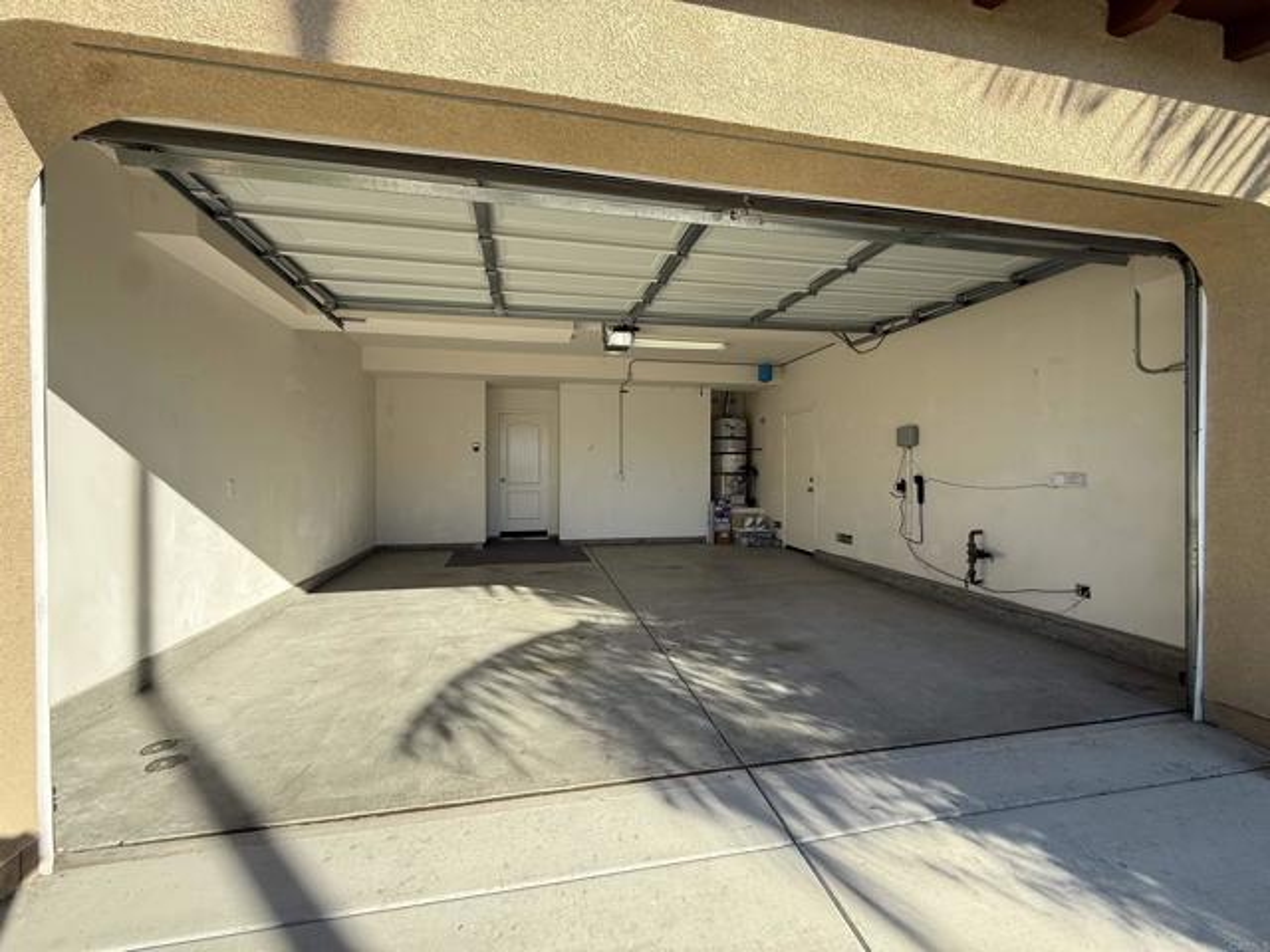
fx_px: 514
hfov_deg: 102.1
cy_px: 476
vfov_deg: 85.7
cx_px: 635
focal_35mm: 14
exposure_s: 1/651
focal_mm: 2.22
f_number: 2.2
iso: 50
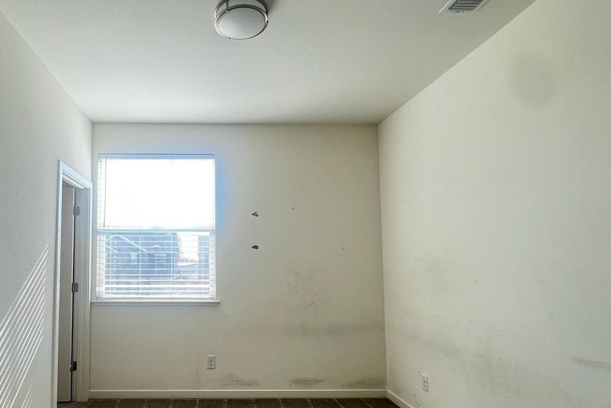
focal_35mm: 21
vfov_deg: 59.2
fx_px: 356
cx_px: 212
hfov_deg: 79.0
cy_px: 238
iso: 50
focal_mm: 1.57
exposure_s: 1/120
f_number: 1.8
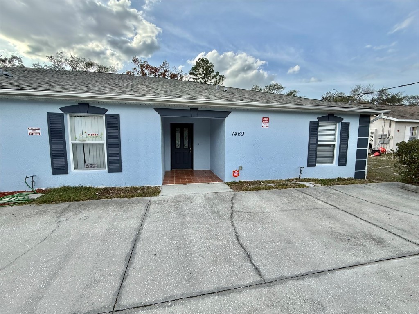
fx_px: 169
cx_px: 210
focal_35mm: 14
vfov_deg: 85.7
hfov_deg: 102.1
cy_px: 157
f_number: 2.2
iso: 50
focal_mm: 2.22
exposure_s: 1/734
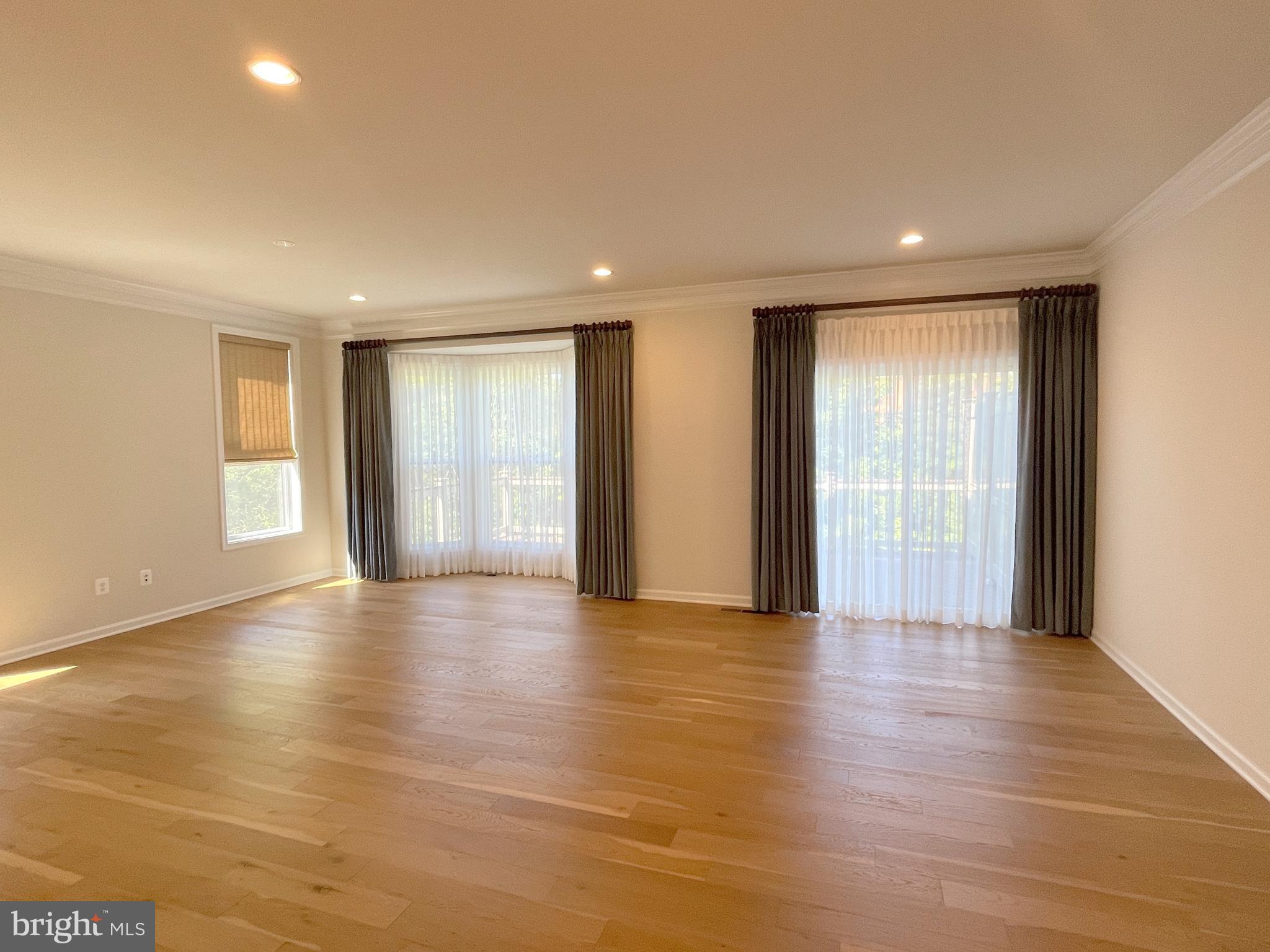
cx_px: 635
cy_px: 476
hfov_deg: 106.2
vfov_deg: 89.9
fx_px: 477
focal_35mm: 13
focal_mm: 1.54
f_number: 2.4
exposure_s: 1/120
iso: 125
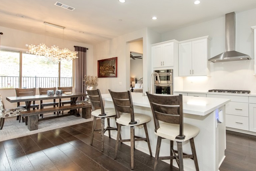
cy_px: 83
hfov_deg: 83.1
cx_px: 152
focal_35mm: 20
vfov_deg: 61.9
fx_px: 142
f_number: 5.6
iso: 720
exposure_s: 1/125
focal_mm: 15
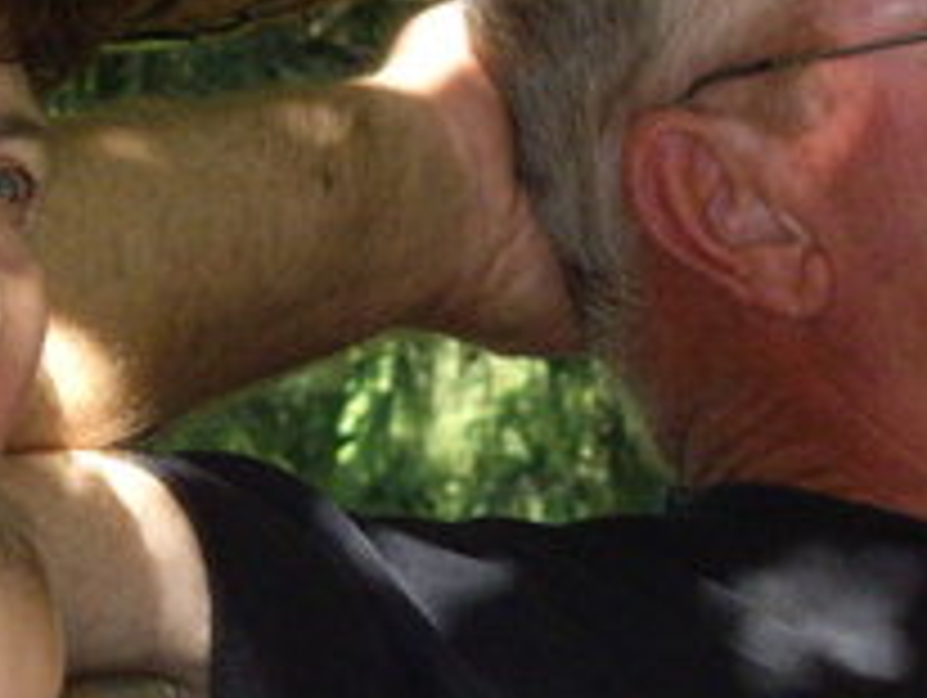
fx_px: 9491
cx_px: 405
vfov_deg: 4.2
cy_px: 450
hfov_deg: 5.6
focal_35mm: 354
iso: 200
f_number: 5.2
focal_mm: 18.6
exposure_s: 1/125
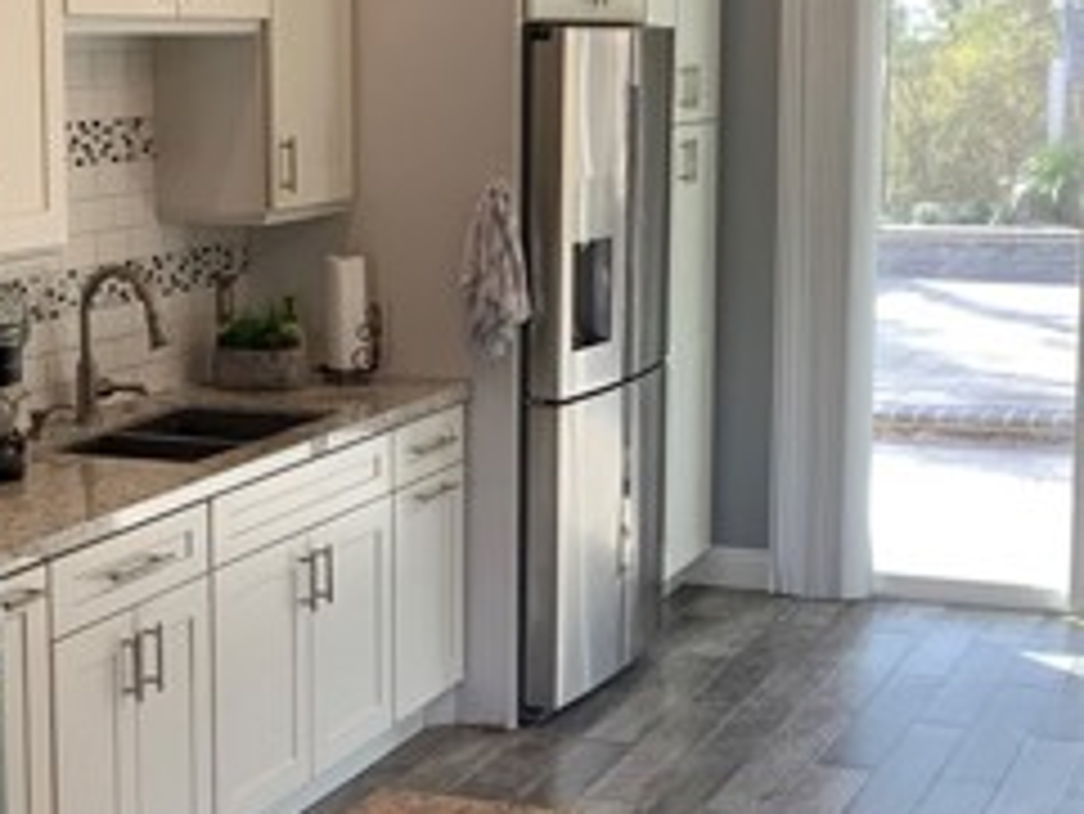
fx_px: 2412
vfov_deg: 19.2
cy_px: 405
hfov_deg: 25.3
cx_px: 513
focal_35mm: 77
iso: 32
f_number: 1.8
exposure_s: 1/120
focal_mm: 3
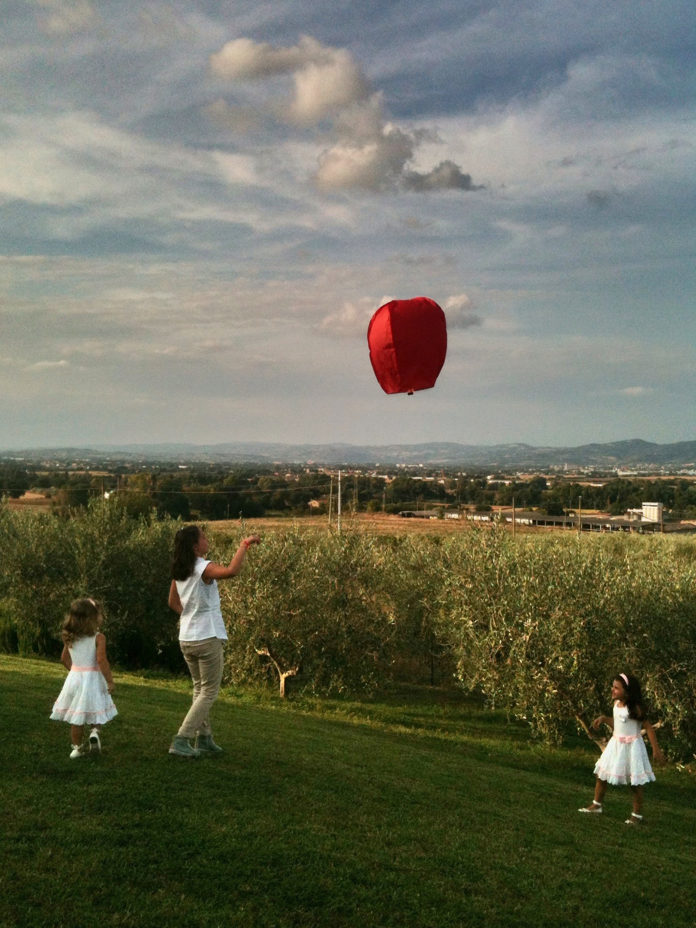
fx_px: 965
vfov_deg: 51.4
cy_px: 454
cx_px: 340
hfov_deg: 39.7
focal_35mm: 36
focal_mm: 3.85
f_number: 2.8
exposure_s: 1/974
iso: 64
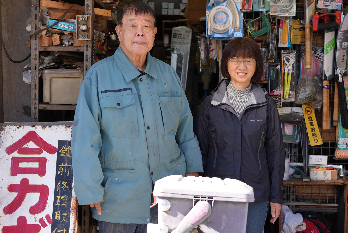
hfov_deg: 39.6
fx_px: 484
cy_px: 116
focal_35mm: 50
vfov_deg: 27.0
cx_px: 174
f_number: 4
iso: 160
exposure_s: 1/160
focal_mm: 50
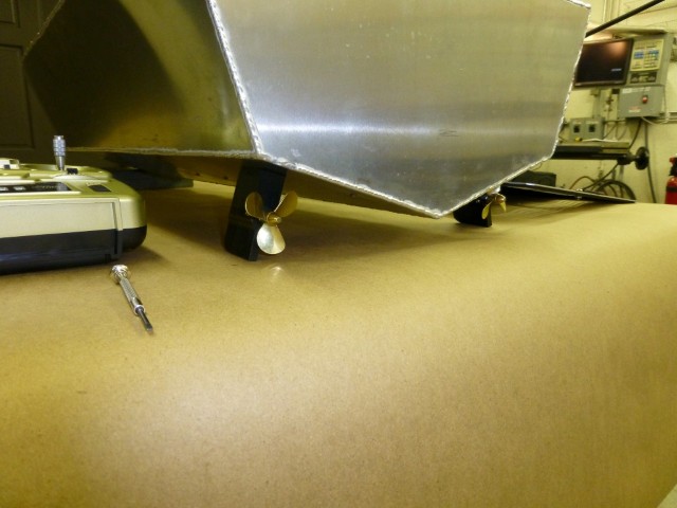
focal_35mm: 24
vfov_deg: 56.8
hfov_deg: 71.6
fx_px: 469
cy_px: 254
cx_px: 338
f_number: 3.3
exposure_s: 1/60
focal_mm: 4.3
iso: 500
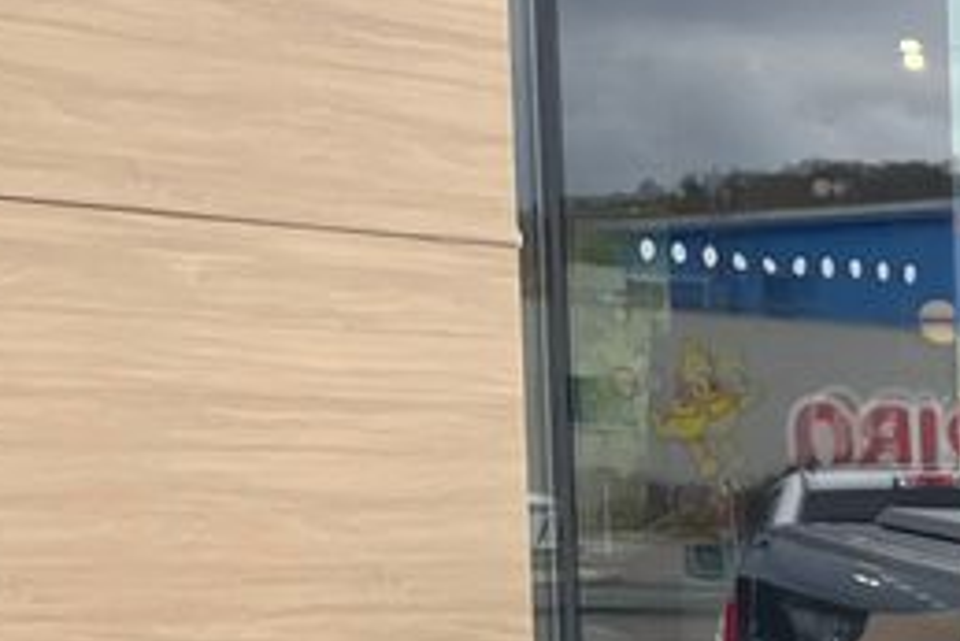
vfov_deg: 9.9
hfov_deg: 13.0
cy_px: 967
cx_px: 1990
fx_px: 3602
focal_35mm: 135
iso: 32
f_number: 1.8
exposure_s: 1/398
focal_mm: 3.99
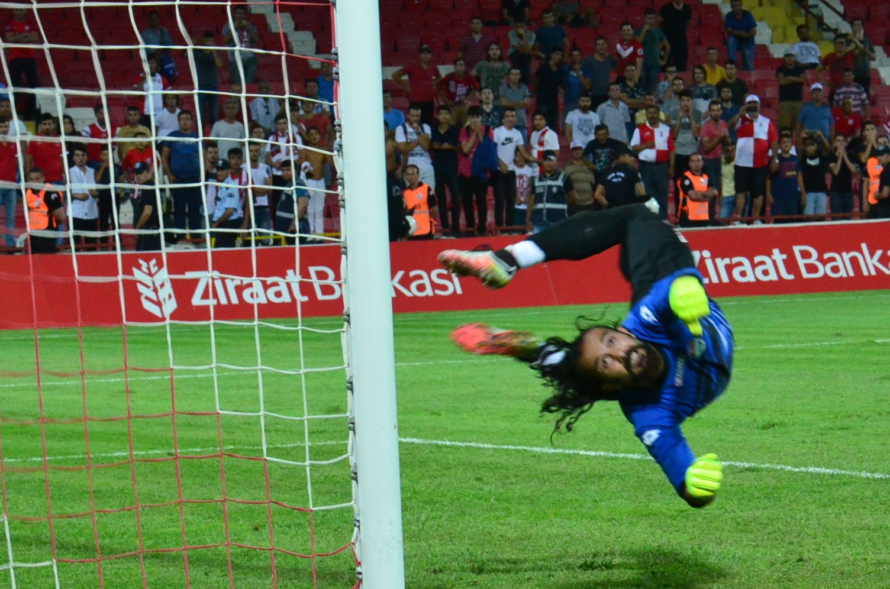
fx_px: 5152
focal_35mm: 209
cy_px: 263
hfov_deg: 9.9
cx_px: 505
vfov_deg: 6.5
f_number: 8
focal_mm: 85
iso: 3200
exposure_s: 1/200
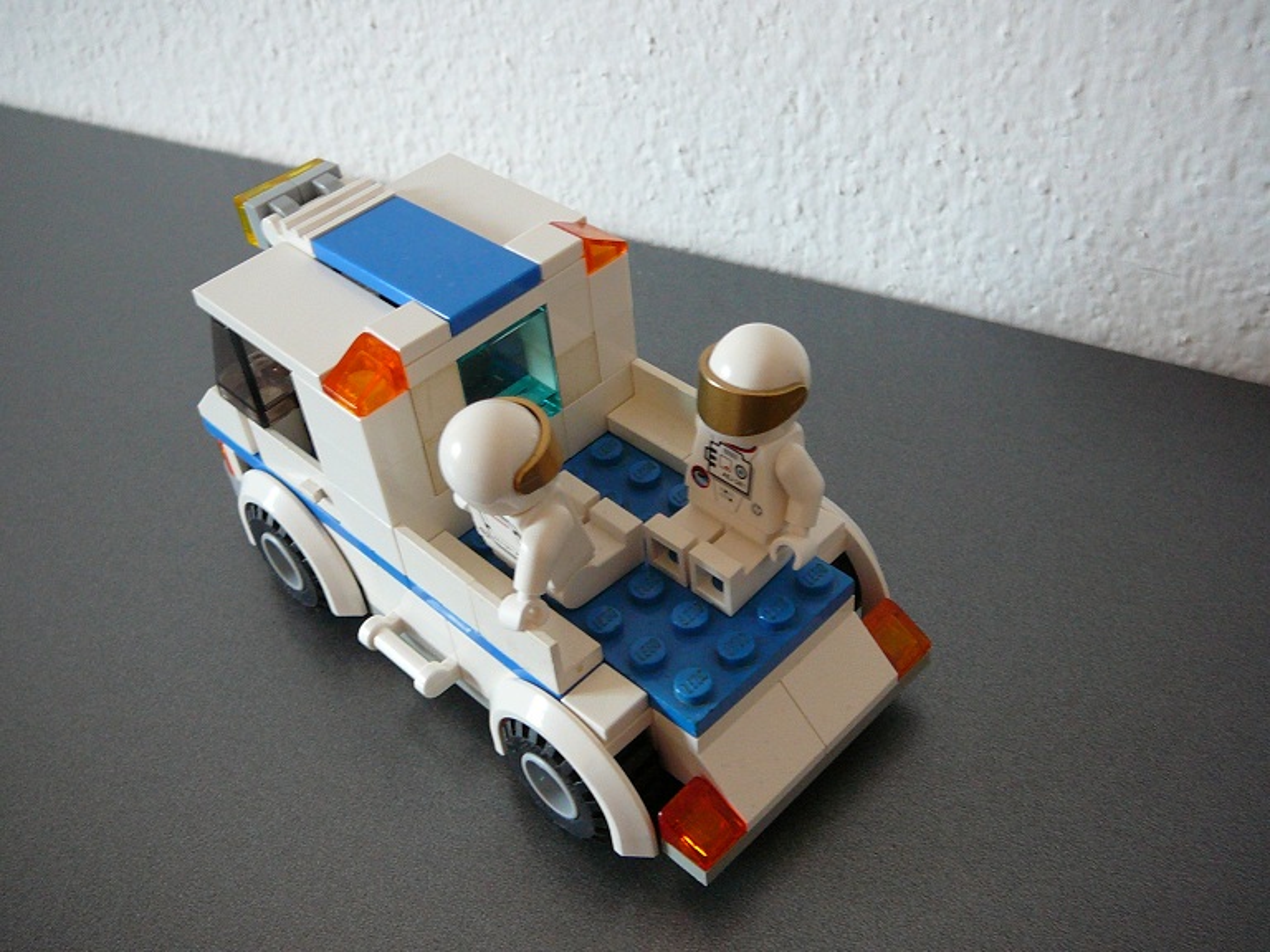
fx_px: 1284
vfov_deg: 40.7
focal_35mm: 35
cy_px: 476
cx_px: 635
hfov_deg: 52.6
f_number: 2.8
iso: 200
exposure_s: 1/15
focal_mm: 5.2
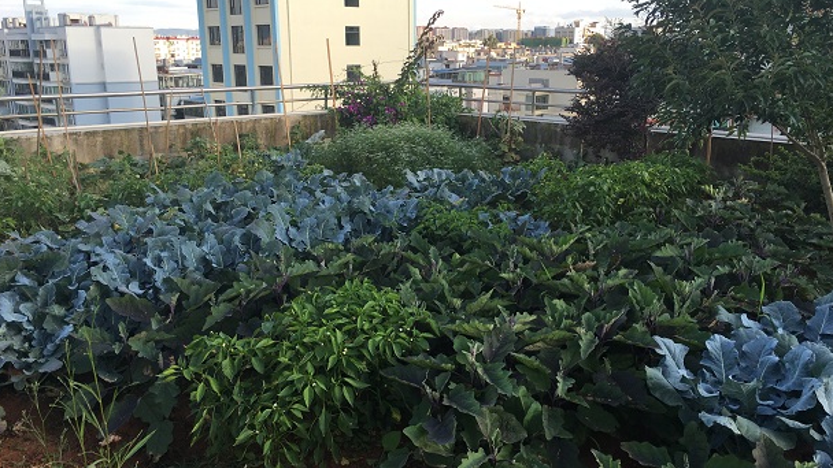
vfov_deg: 36.7
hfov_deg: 61.0
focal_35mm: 32
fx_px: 707
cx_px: 415
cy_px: 238
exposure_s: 1/318
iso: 25
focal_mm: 4.15
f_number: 2.2
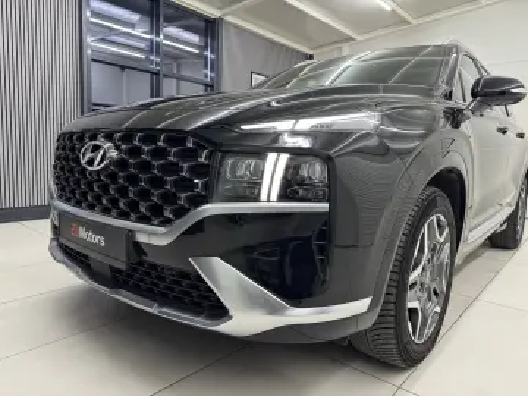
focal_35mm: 24
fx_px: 366
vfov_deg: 56.8
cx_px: 264
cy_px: 198
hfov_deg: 71.6
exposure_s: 1/48
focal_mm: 6.76
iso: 250
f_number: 1.78
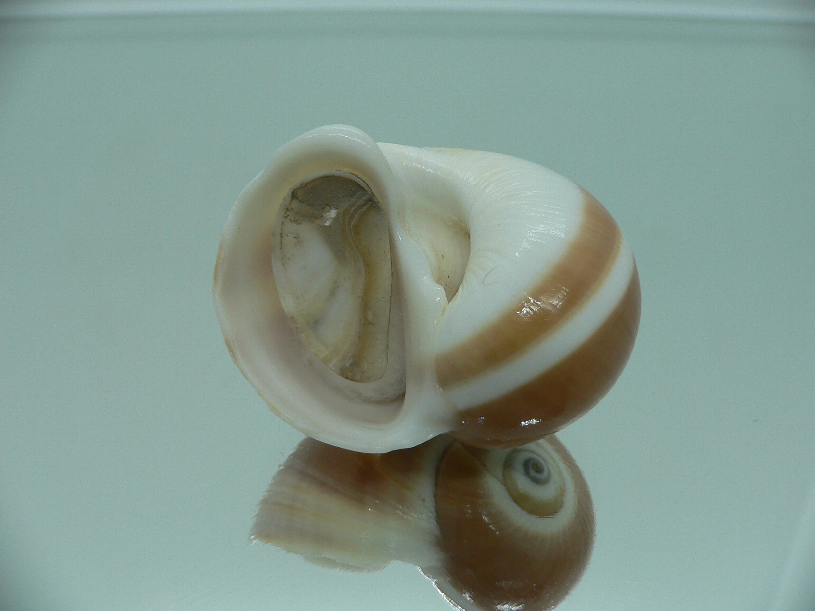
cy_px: 306
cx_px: 408
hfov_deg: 52.6
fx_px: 824
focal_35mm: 35
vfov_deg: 40.7
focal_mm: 4.6
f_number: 2.8
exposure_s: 1/60
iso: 80
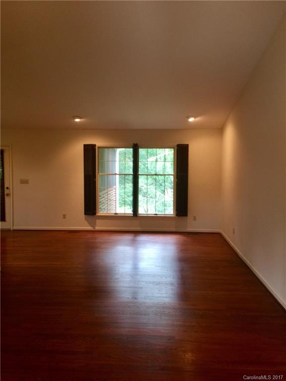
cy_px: 190
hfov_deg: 48.2
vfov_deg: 61.7
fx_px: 319
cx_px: 143
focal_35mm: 29
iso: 40
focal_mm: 4.15
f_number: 2.2
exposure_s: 1/15
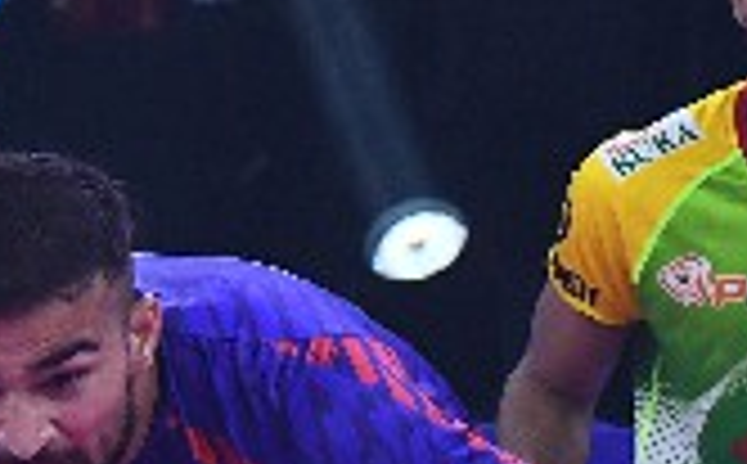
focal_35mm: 794
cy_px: 559
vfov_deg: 1.6
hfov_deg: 2.7
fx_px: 16132
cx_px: 243
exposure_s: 1/1600
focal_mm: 86
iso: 2000
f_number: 5.6
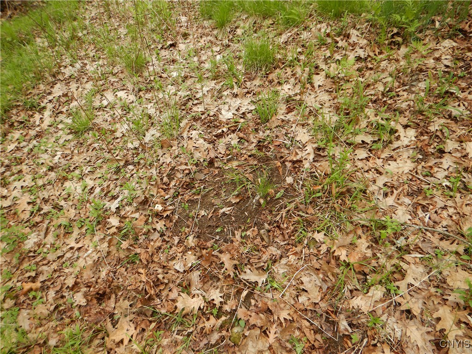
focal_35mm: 24
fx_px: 327
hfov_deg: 71.6
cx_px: 236
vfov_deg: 56.8
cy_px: 177
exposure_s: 1/200
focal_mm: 4.3
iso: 125
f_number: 2.8
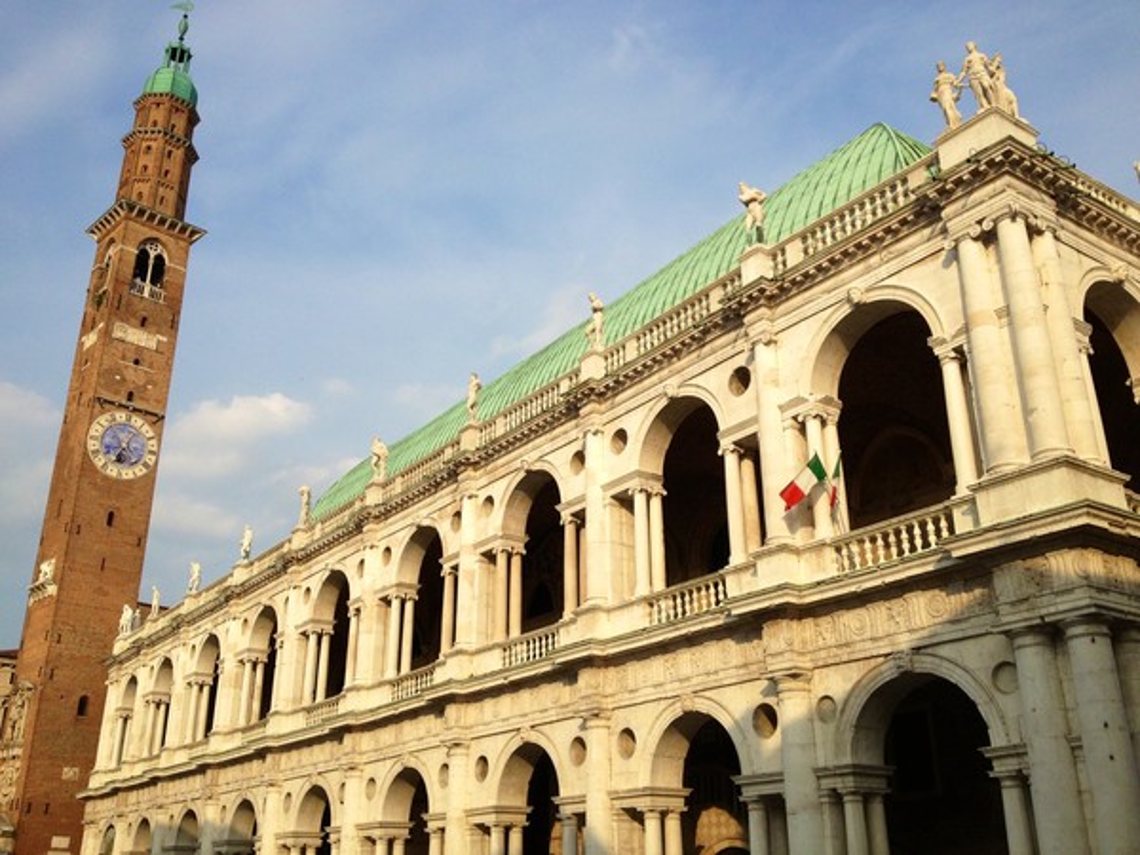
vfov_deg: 40.7
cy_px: 428
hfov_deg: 52.6
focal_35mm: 35
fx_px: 1153
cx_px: 570
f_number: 2.4
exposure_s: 1/1972
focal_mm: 4.28
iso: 50
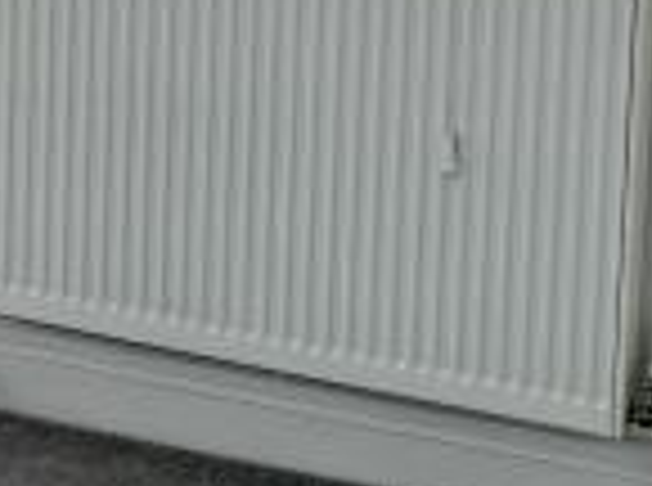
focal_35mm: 170
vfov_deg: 8.3
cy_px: -423
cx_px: -818
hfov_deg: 10.3
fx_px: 3194
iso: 100
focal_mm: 6.76
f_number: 1.78
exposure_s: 1/203
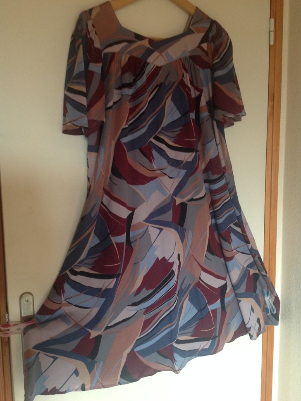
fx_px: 417
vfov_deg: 51.4
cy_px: 204
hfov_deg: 39.6
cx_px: 153
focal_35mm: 36
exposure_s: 1/15
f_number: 2.4
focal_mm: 4.28
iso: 160
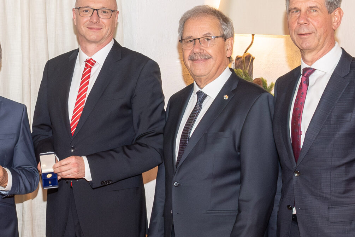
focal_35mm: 79
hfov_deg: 24.5
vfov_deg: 17.1
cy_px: 195
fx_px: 779
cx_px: -3
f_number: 9
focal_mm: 31
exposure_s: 1/60
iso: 3200
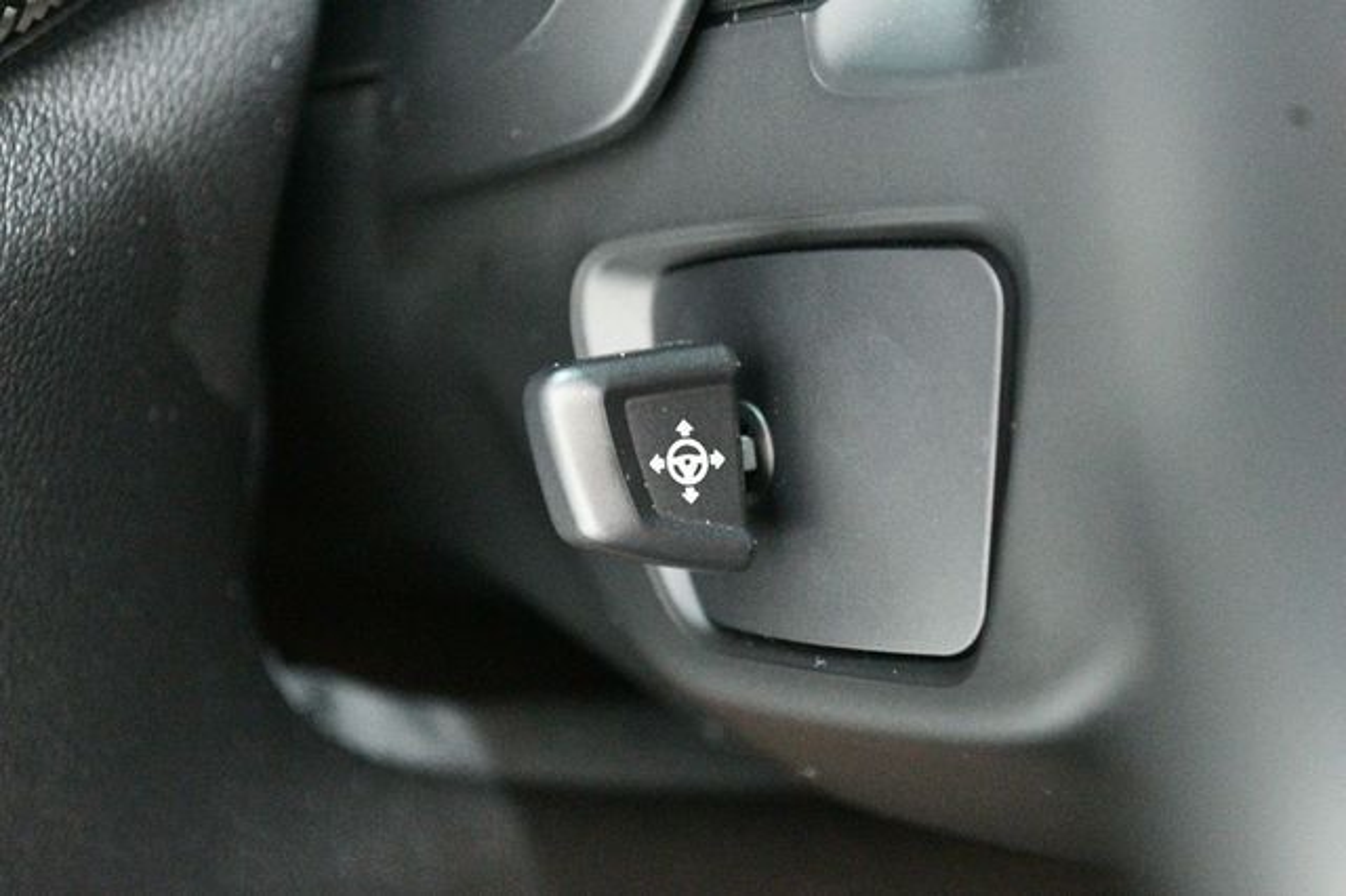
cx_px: 673
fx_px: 3064
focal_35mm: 82
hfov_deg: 24.8
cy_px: 448
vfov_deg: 16.6
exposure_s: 1/10
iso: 12800
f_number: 5.6
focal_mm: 55
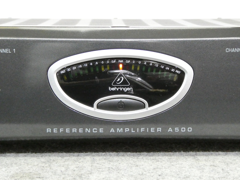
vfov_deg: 16.4
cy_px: 90
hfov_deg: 21.8
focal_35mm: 90
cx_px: 120
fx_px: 624
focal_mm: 16.1
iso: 1600
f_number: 5.1
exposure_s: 1/20
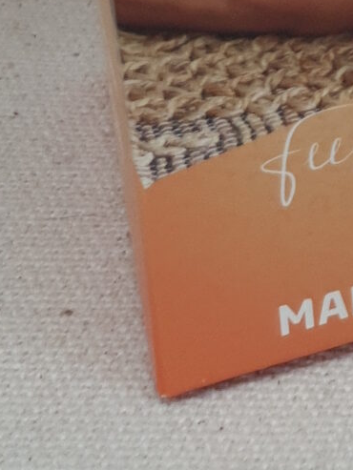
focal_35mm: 135
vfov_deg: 12.2
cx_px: 827
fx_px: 1835
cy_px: -590
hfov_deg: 9.8
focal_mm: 4.3
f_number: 1.5
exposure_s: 1/129
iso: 50
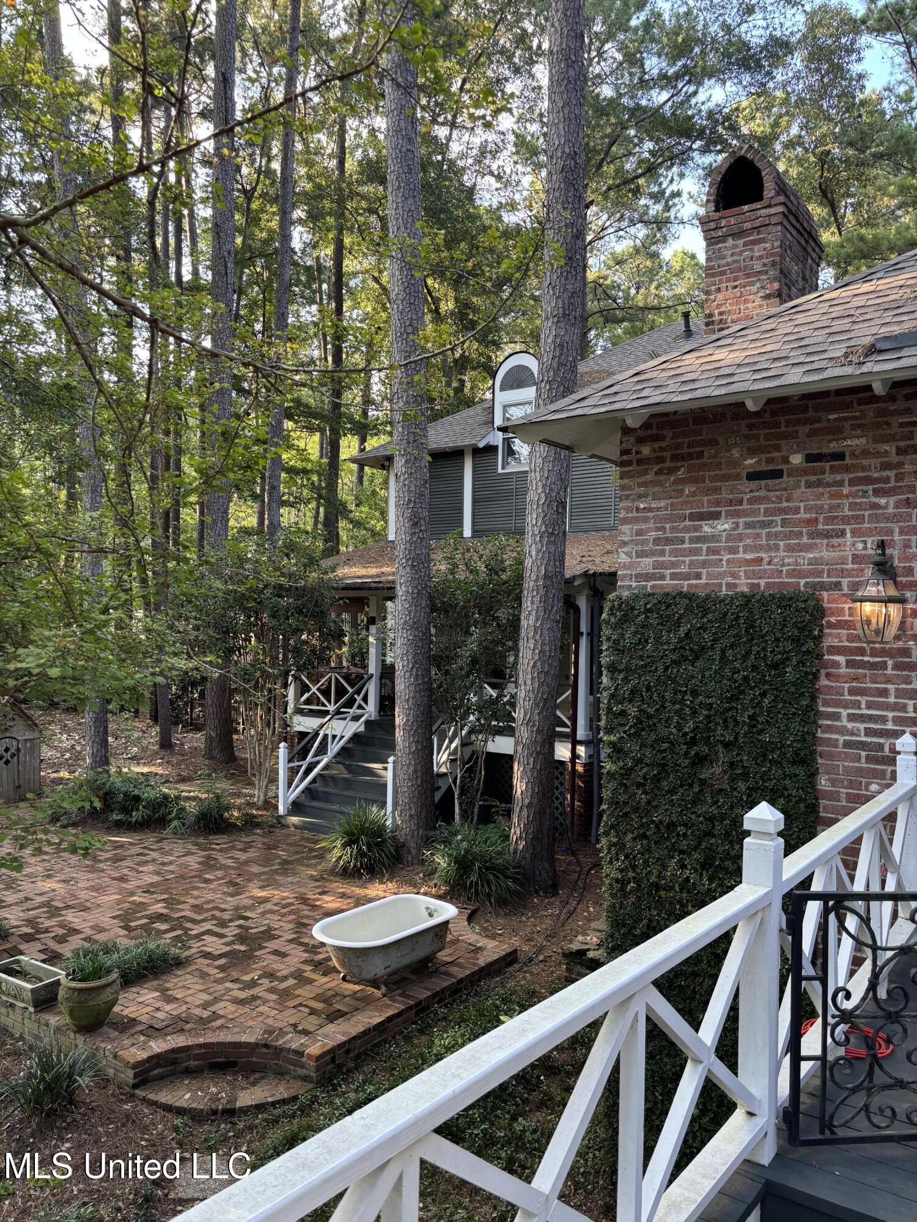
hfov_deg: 53.1
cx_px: 458
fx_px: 918
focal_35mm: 26
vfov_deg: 67.3
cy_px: 611
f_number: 1.6
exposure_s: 1/121
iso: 80
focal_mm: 5.96
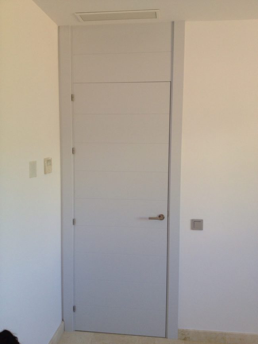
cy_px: 172
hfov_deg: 40.7
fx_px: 348
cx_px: 129
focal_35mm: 35
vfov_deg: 52.6
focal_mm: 4.28
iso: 64
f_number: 2.4
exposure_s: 1/60
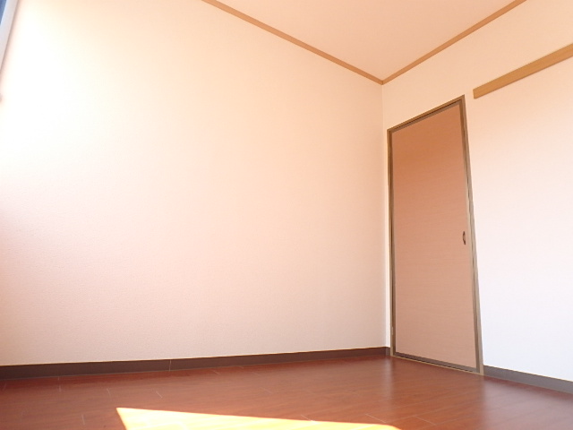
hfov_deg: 79.0
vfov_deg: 63.4
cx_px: 286
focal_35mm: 21
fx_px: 348
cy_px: 215
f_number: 3.5
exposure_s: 1/50
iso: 200
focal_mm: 3.7
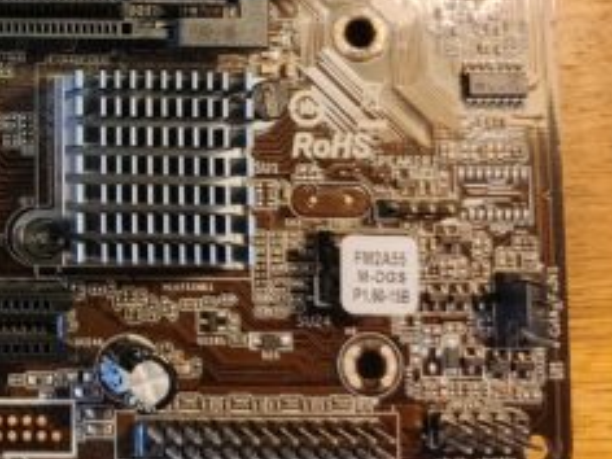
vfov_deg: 21.8
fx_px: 1167
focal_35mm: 66
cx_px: -104
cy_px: 65
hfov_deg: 26.4
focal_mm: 4.81
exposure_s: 1/50
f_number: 1.8
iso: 100
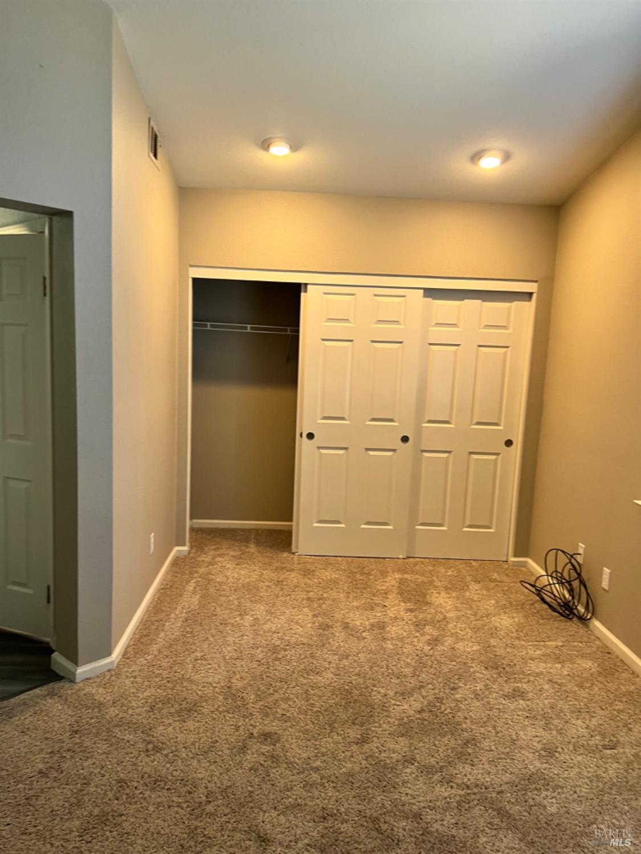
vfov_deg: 67.3
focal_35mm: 26
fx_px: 642
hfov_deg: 53.1
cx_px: 320
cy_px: 427
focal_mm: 5.7
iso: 100
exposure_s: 1/60
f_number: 1.5
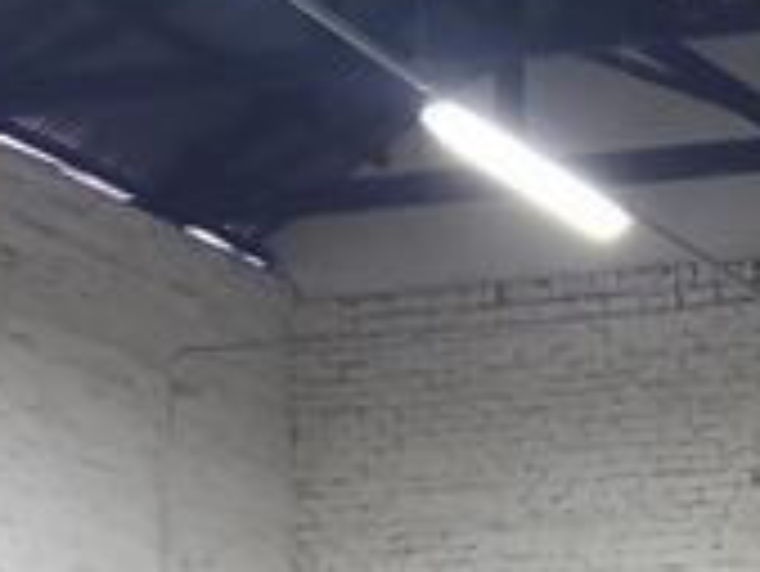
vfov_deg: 10.6
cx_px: 1088
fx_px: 2702
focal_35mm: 123
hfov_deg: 15.0
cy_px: 1288
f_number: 1.5
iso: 250
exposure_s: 1/17
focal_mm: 4.3
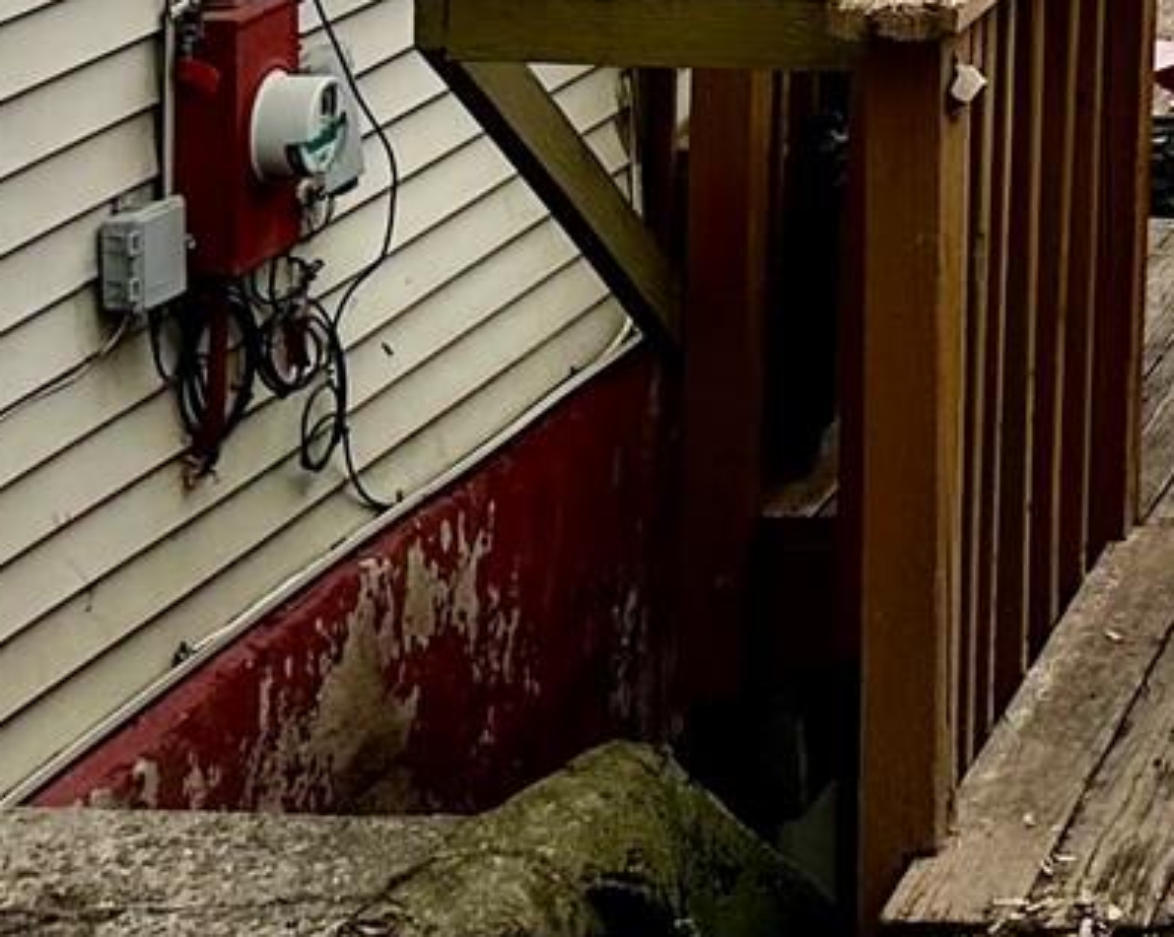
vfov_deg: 11.4
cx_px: 2061
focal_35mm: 121
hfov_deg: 14.2
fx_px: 4201
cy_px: -972
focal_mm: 6.86
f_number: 1.78
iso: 80
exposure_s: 1/2591
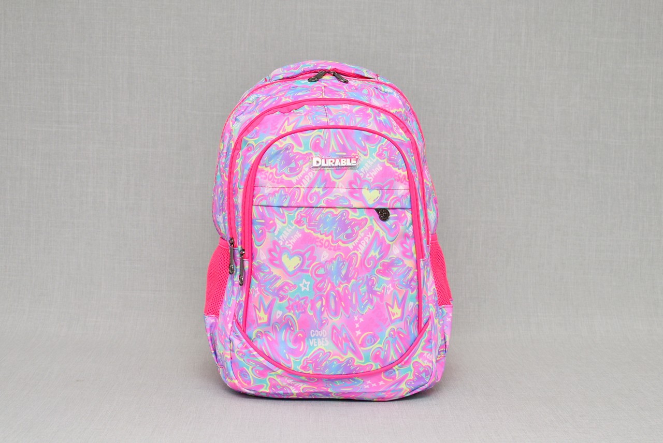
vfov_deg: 21.6
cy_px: 222
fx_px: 1161
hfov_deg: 31.9
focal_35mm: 63
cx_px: 332
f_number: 5.6
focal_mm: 42
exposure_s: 1/60
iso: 100
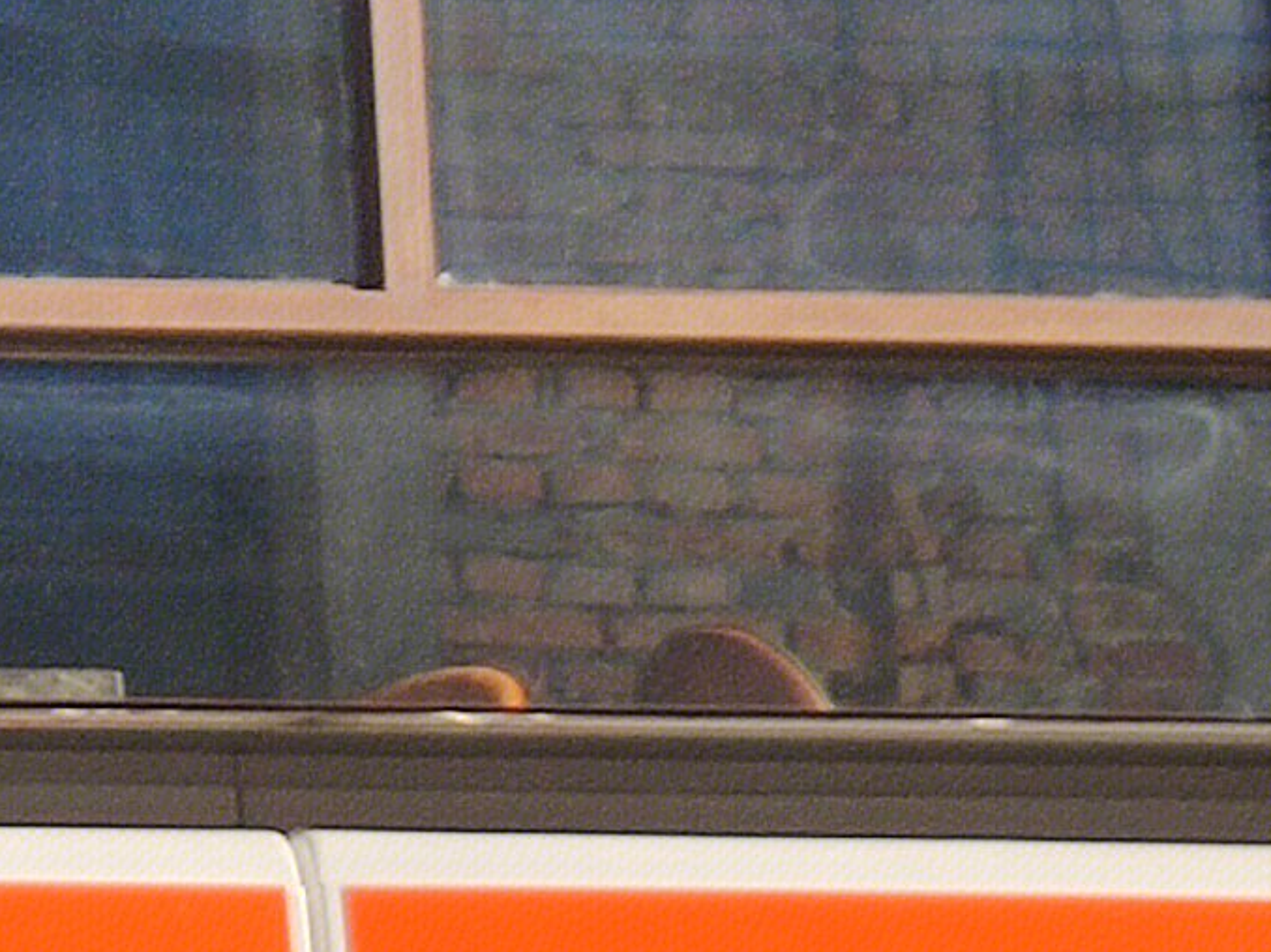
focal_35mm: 236
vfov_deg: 6.2
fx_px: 8662
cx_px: -1809
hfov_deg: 7.8
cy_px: 1252
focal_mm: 4.75
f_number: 1.75
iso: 112
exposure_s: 1/2374
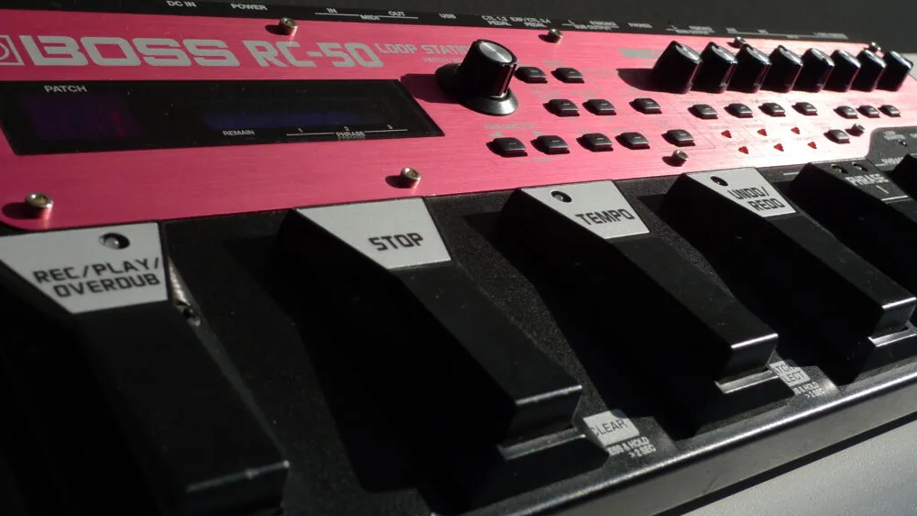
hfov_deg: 45.5
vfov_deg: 26.5
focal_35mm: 45
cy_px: 239
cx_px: 459
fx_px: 1094
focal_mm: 8.8
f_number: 4
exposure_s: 1/800
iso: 80
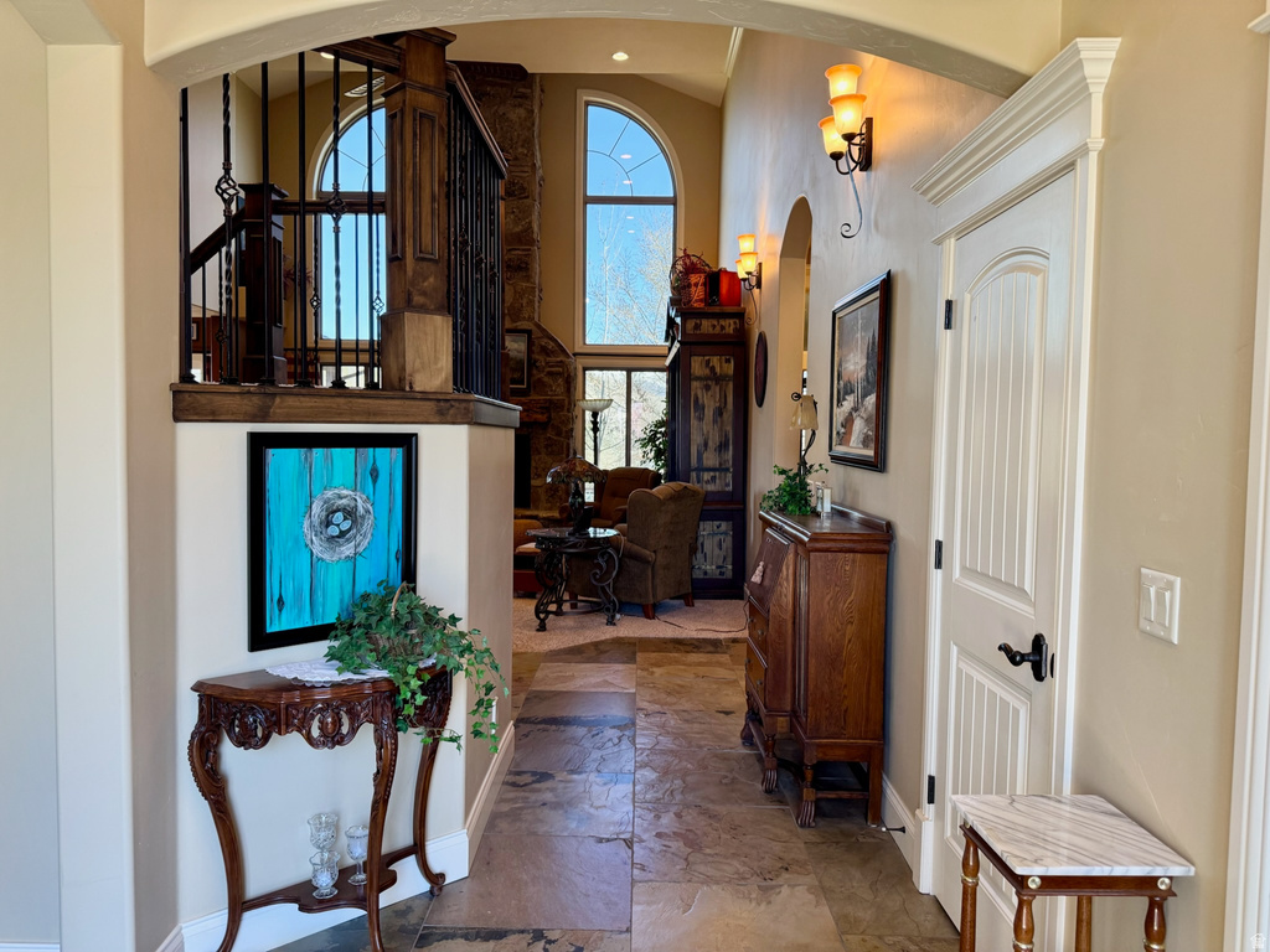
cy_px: 476
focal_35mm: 24
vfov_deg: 56.8
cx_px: 635
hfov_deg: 71.6
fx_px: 881
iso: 160
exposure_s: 1/120
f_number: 1.78
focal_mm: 6.76
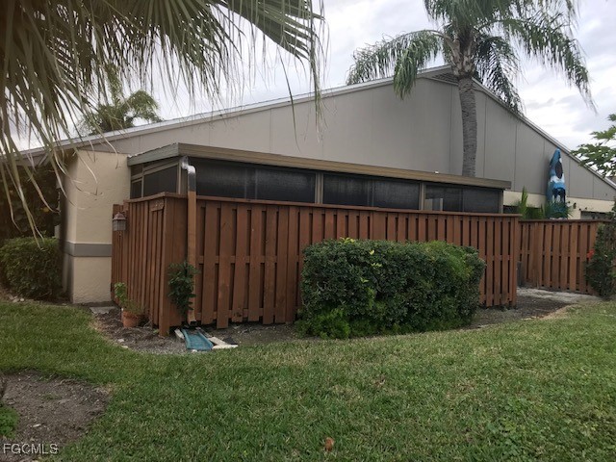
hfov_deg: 63.4
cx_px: 308
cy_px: 231
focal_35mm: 28
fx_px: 498
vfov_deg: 49.7
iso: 20
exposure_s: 1/538
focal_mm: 3.99
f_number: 1.8
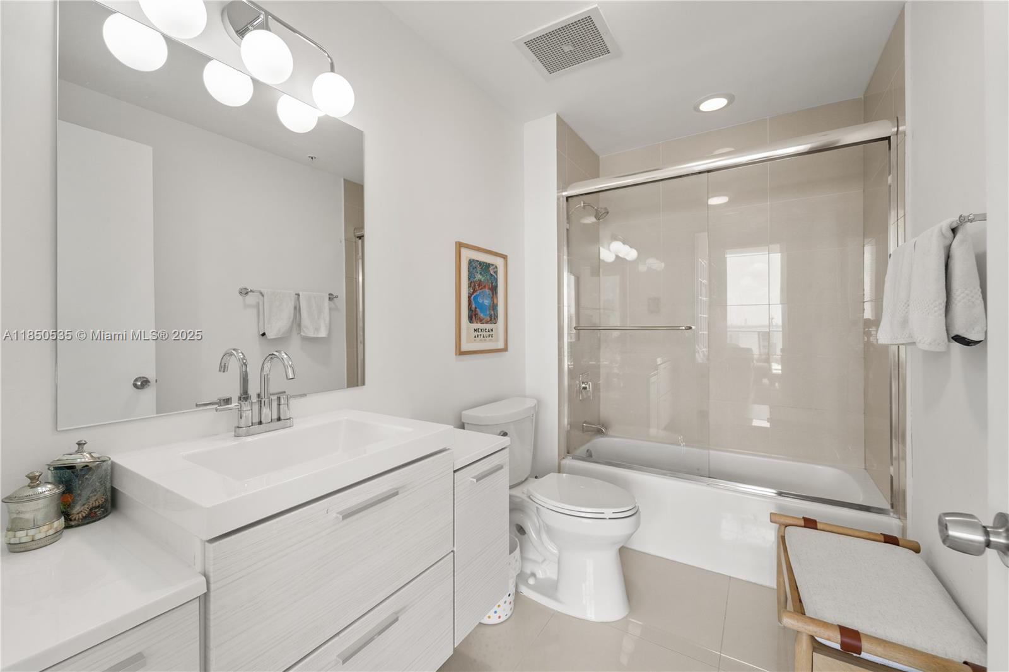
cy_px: 336
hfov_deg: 104.3
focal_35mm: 14
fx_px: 392
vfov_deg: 81.2
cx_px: 504
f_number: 11
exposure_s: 1/3
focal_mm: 14
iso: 320
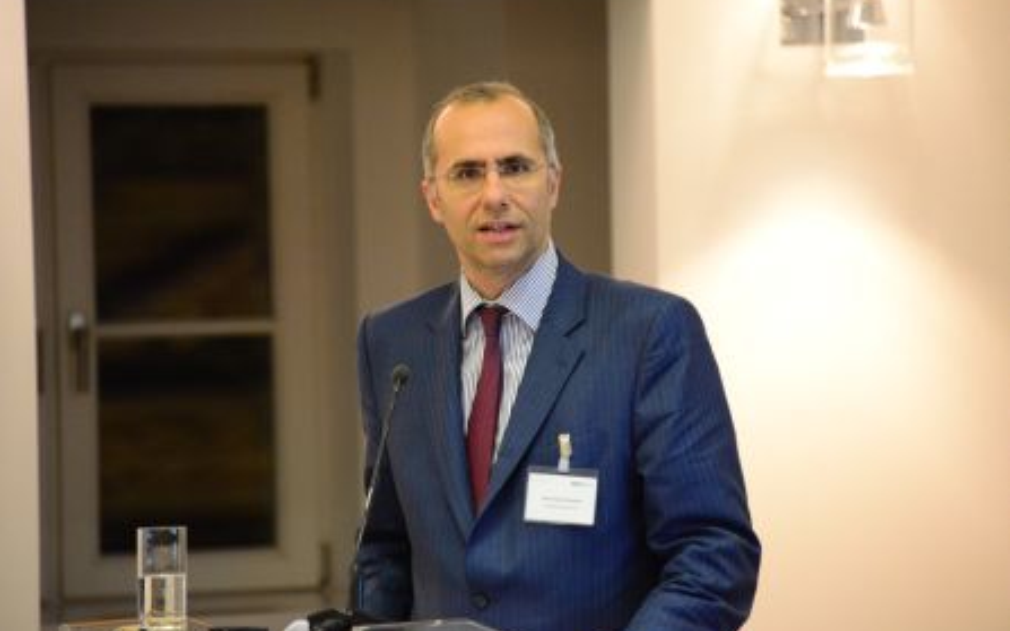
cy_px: 314
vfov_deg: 4.3
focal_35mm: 308
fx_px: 8475
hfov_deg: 6.8
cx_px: 504
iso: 6400
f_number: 5.6
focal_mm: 300
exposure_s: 1/60
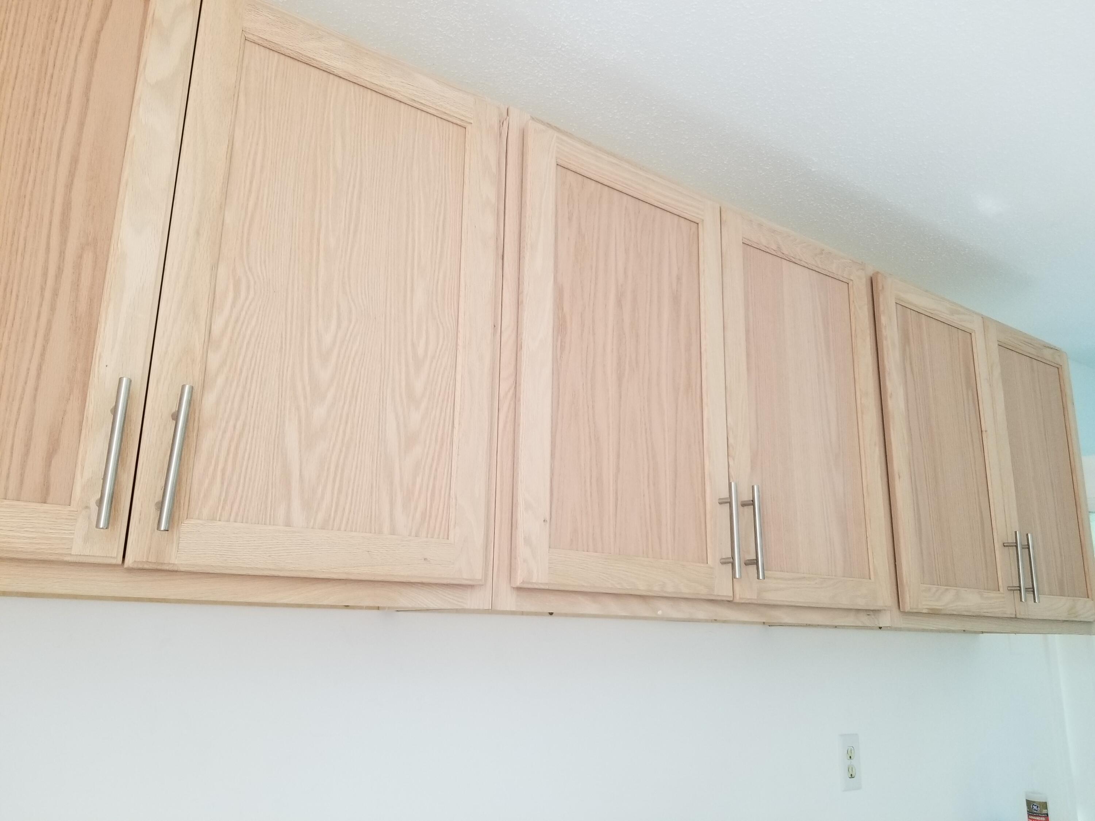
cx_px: 548
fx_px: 822
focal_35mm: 26
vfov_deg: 53.1
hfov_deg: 67.3
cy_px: 410
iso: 125
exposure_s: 1/50
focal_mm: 4.3
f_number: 1.7
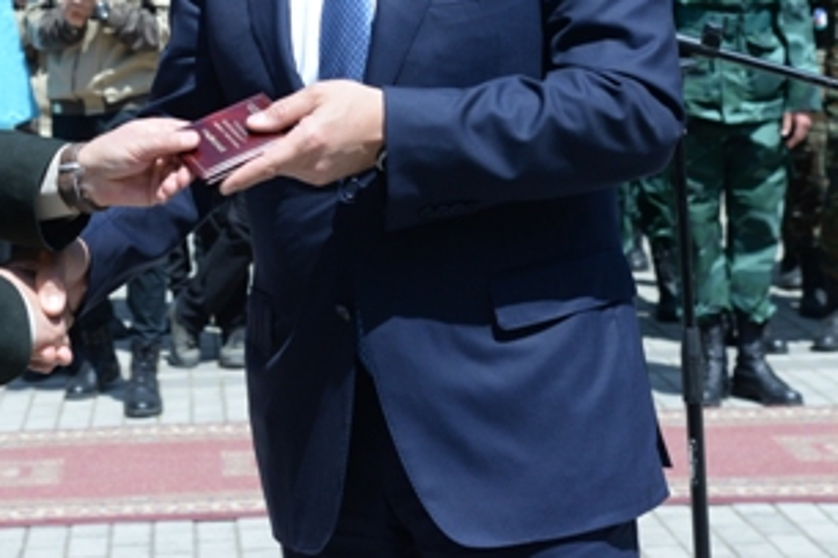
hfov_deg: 19.4
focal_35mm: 105
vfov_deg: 12.8
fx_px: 2443
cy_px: -21
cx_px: 283
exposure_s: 1/1250
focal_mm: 50
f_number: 6.3
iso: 560
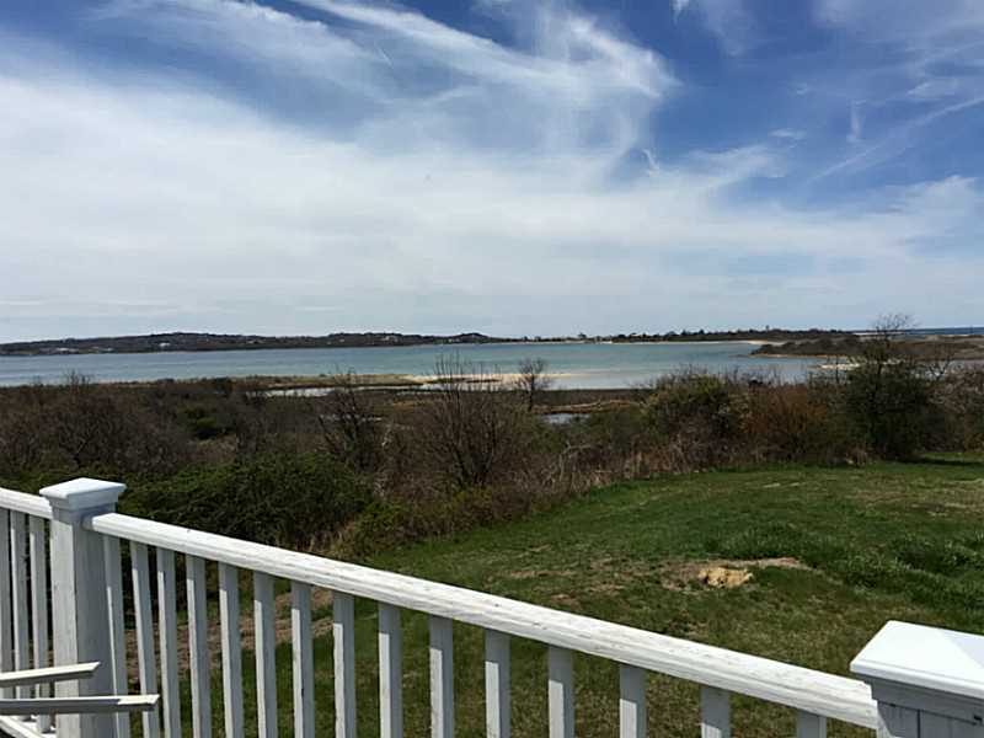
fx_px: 824
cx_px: 492
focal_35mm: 29
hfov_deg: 61.7
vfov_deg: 48.2
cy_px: 369
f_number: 2.2
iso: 25
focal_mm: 4.15
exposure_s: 1/2653
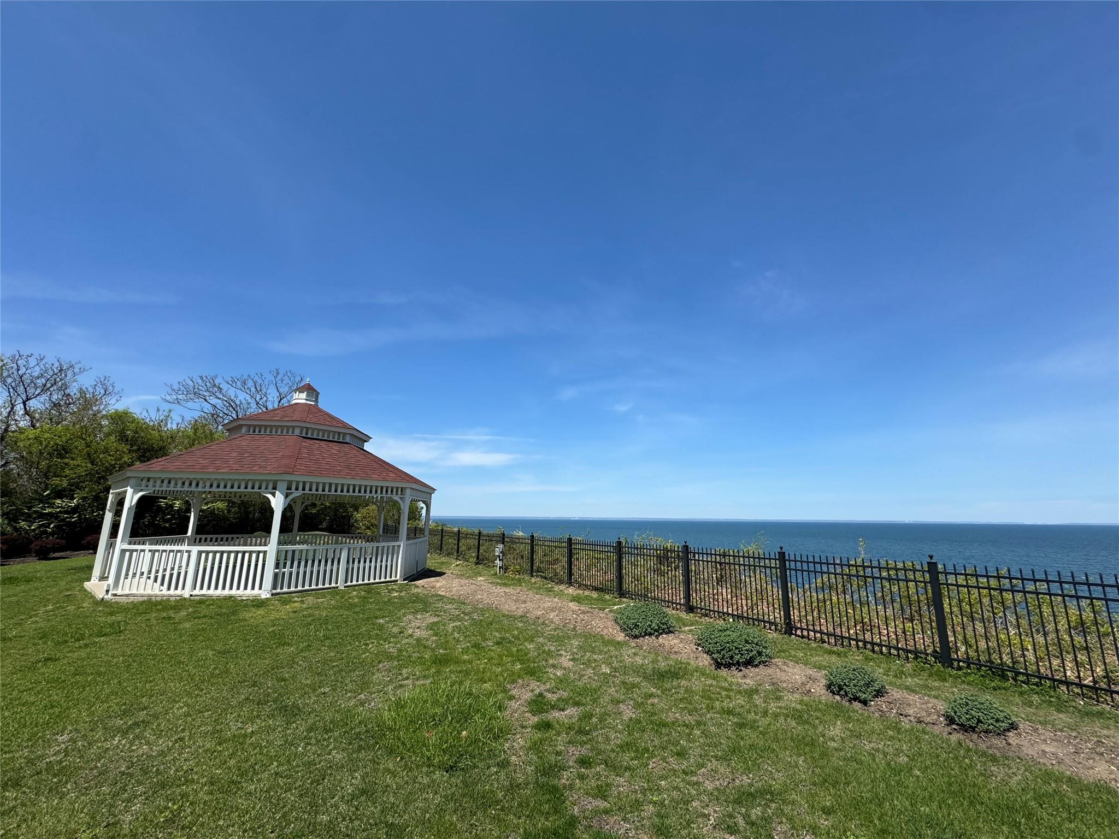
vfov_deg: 85.7
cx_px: 560
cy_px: 420
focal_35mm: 14
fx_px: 453
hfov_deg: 102.1
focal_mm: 2.22
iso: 50
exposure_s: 1/2674
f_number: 2.2
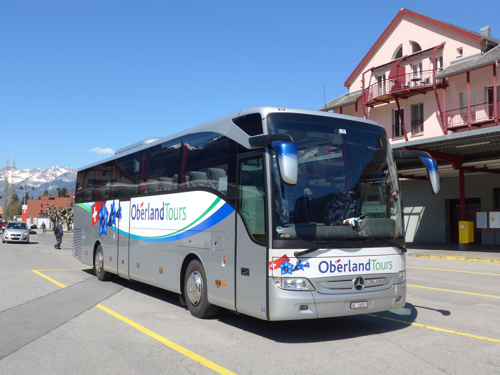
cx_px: 250
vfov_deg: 39.7
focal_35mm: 36
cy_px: 188
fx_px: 520
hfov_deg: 51.4
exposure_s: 1/1600
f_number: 2.8
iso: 80
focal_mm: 7.5
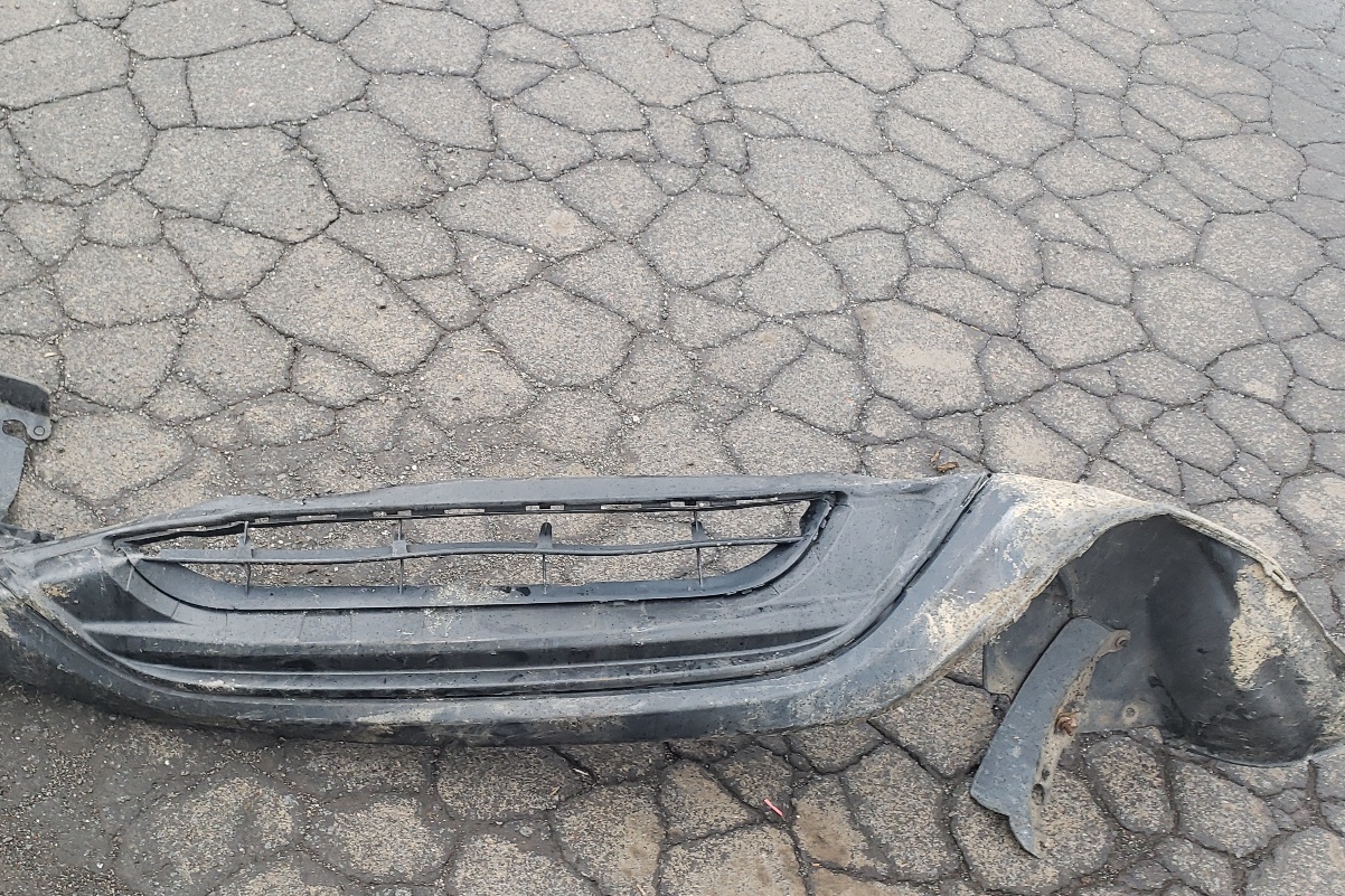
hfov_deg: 52.7
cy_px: 544
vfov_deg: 36.7
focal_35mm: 36
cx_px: 525
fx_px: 1345
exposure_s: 1/120
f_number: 1.5
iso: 66
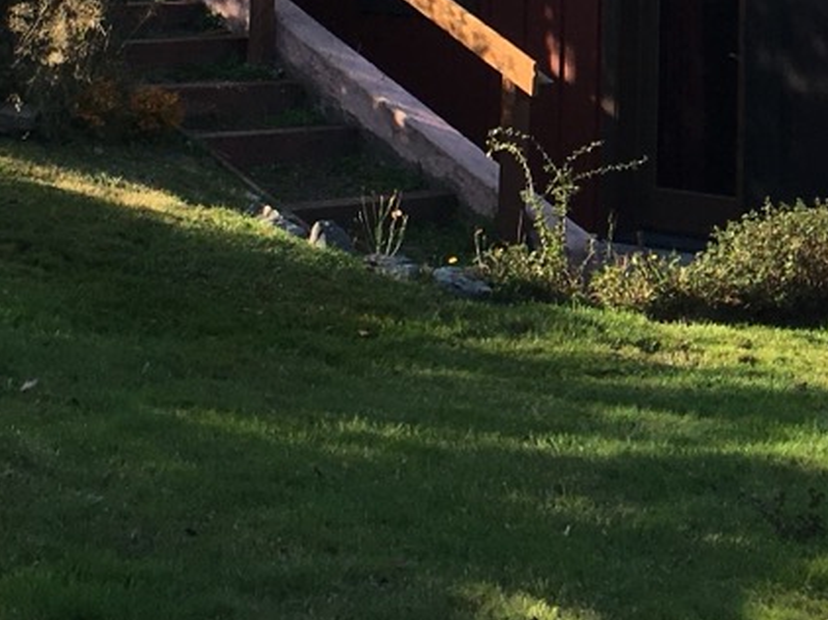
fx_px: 2630
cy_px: -424
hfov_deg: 17.6
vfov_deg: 12.5
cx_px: 783
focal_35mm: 110
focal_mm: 4.15
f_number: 2.2
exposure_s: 1/884
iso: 25
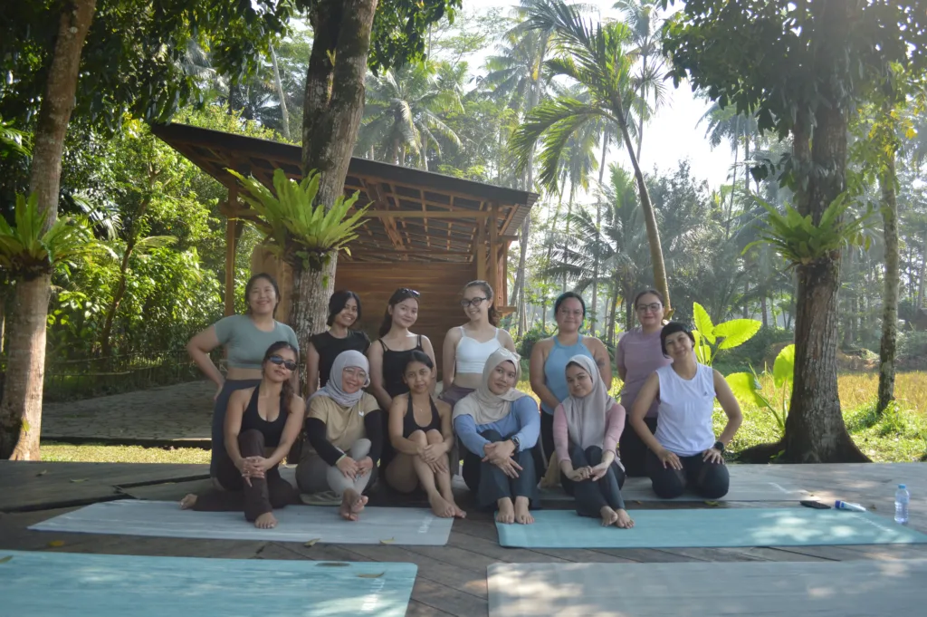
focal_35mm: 27
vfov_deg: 47.9
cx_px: 464
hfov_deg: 67.4
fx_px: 695
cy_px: 308
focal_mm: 18
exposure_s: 1/2000
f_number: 3.5
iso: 900
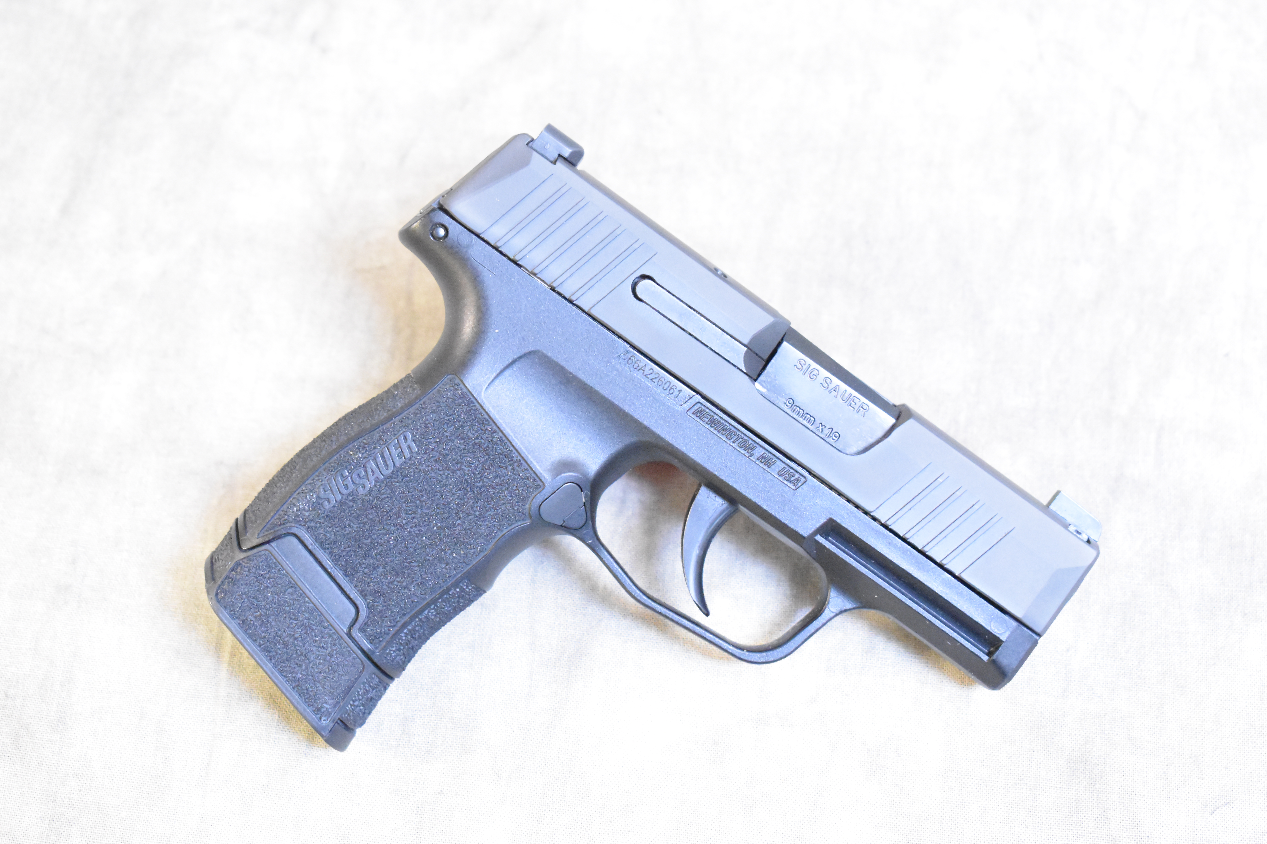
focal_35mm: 72
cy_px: 422
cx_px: 634
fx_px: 2534
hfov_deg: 28.1
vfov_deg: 18.9
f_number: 5.3
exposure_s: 1/30
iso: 12800
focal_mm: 48
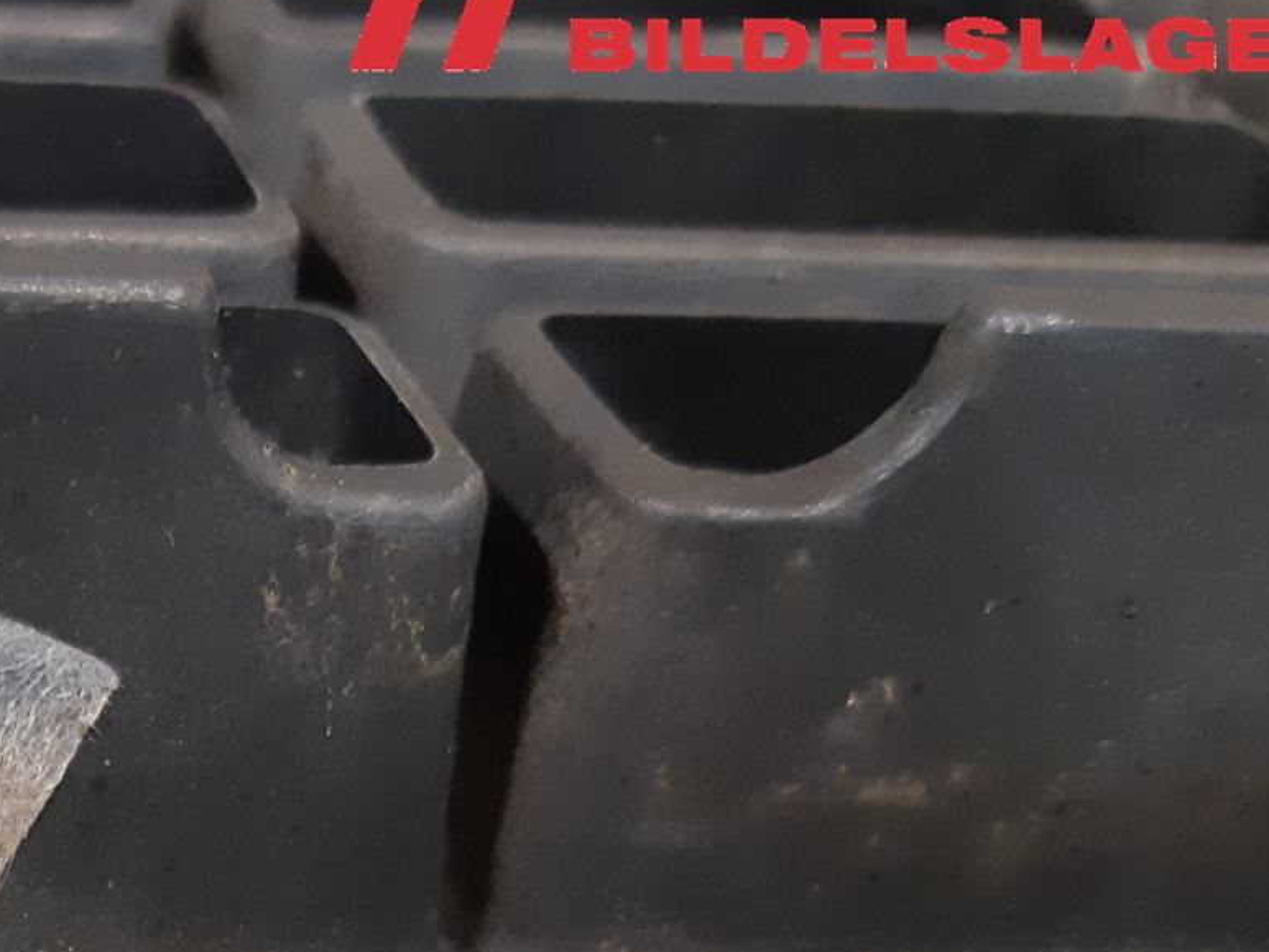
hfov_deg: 24.9
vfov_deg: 20.3
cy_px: 1056
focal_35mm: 69
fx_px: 2529
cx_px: -325
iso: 320
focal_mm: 3.93
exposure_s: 1/50
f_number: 1.7
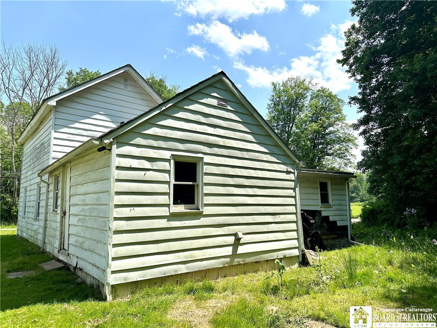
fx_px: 303
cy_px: 164
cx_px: 218
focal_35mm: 24
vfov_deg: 56.8
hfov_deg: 71.6
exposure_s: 1/5000
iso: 80
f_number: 1.78
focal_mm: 6.86
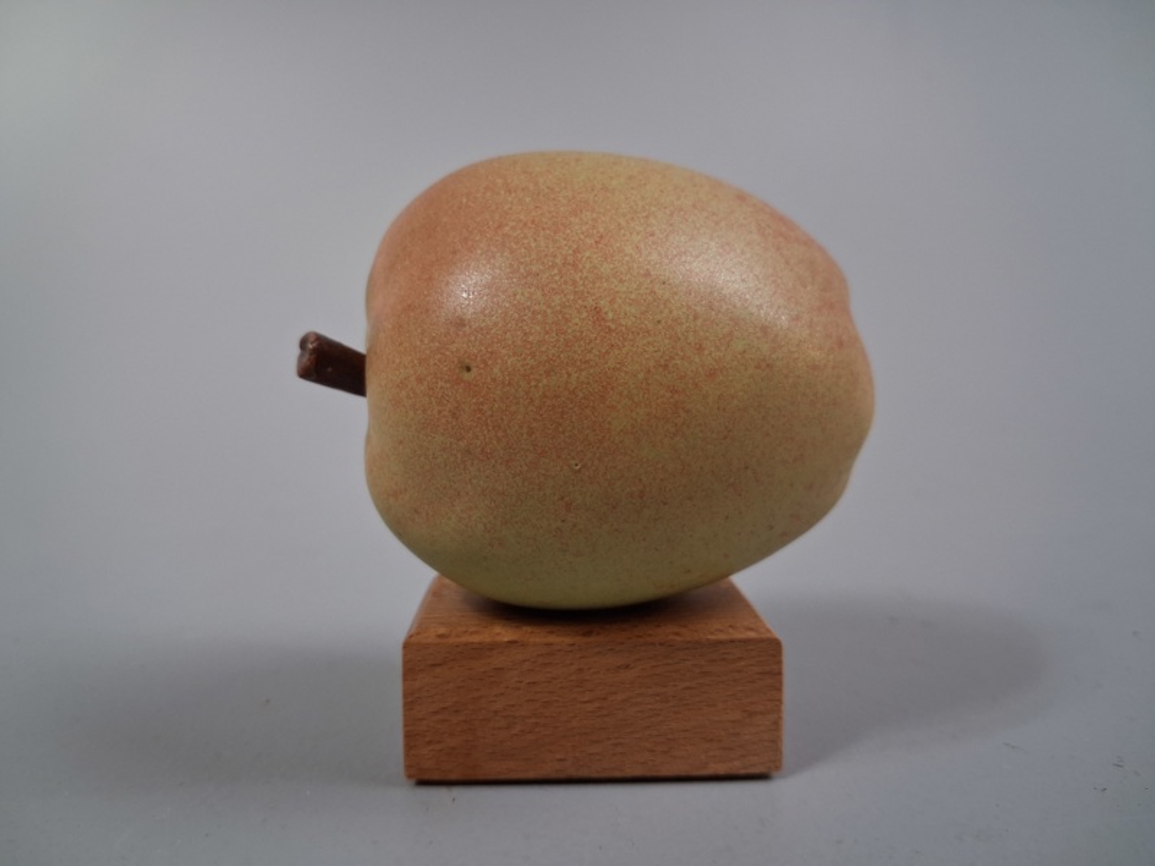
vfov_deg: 51.4
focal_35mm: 27
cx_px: 578
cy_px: 433
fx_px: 901
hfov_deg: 65.3
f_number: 1.8
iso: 320
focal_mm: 4
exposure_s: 1/50
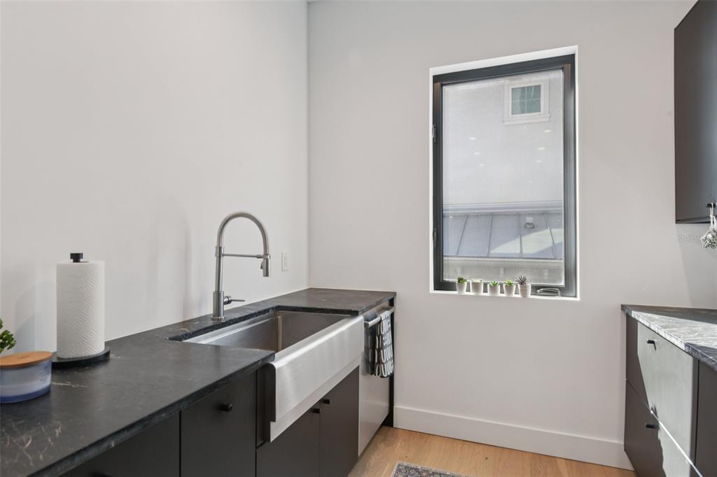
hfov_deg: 84.0
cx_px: 358
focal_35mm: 20
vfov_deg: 61.9
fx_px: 398
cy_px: 238
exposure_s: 1/40
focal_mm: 20
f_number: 8
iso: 400
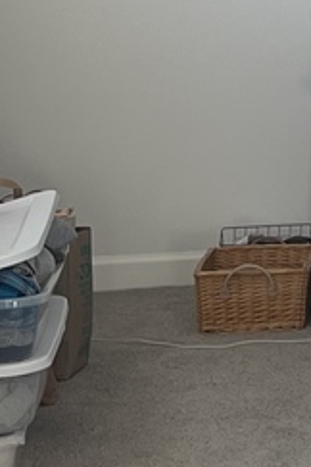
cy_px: -169
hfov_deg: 7.2
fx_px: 1995
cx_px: 1140
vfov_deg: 12.8
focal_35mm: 154
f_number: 1.6
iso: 32
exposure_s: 1/136
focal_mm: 5.1
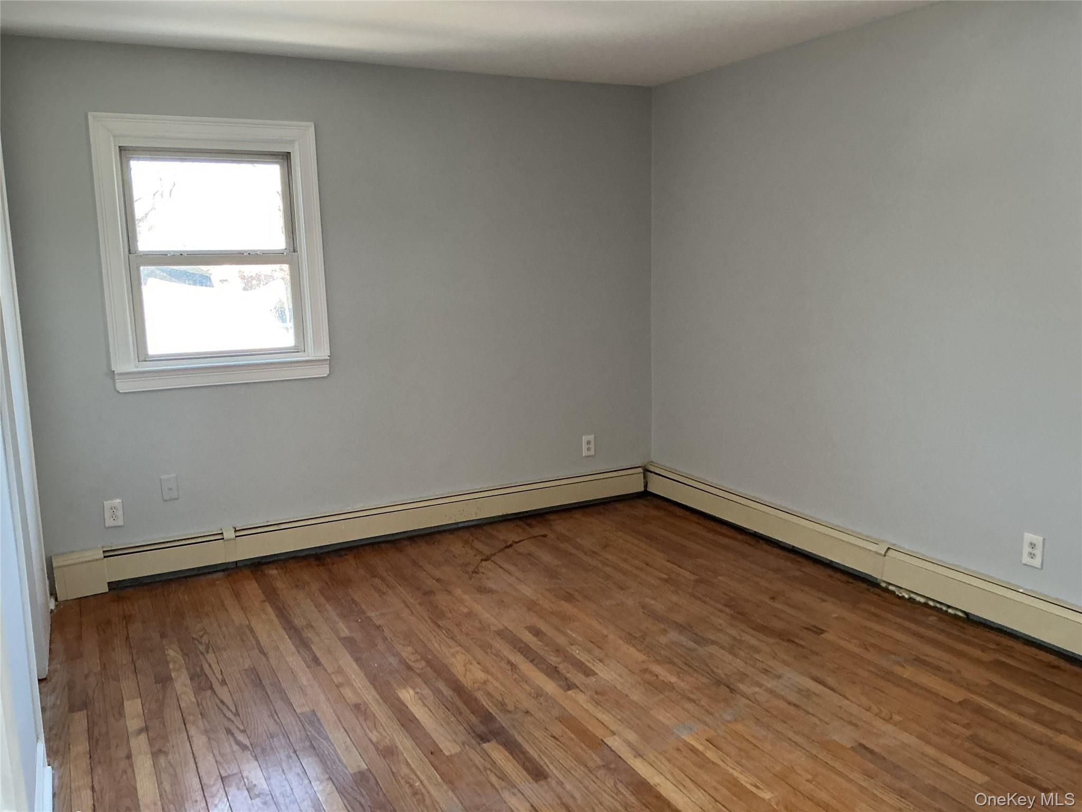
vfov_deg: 48.2
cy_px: 406
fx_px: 906
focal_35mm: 29
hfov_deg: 61.7
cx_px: 541
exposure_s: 1/60
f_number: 1.8
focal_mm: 3
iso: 125
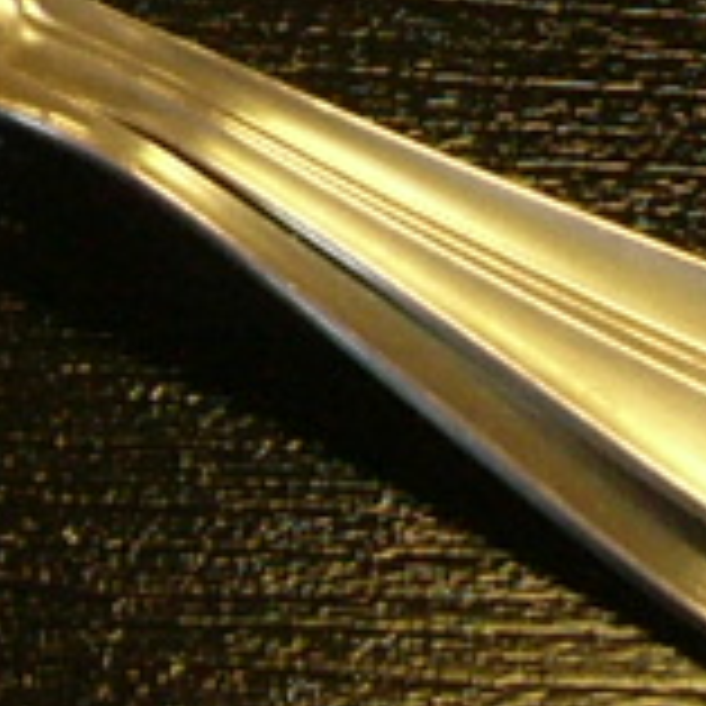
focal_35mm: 252
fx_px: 5815
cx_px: -1255
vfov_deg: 6.7
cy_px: -733
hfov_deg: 6.5
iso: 150
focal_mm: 5.8
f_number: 2.8
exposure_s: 1/40
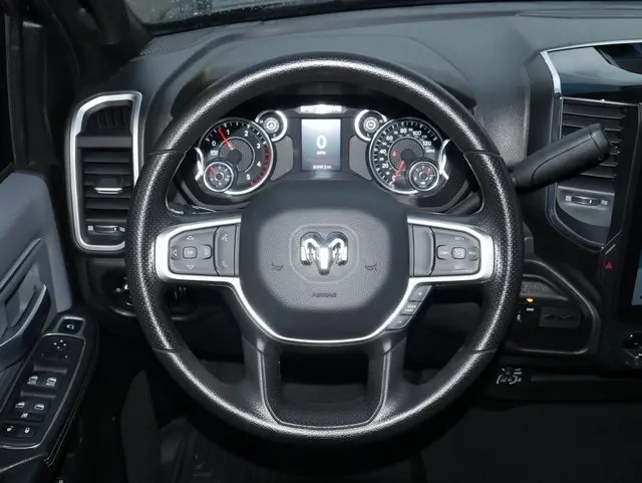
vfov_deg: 41.8
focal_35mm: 34
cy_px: 242
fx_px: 631
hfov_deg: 53.9
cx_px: 321
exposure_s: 1/60
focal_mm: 17
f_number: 5.4
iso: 800
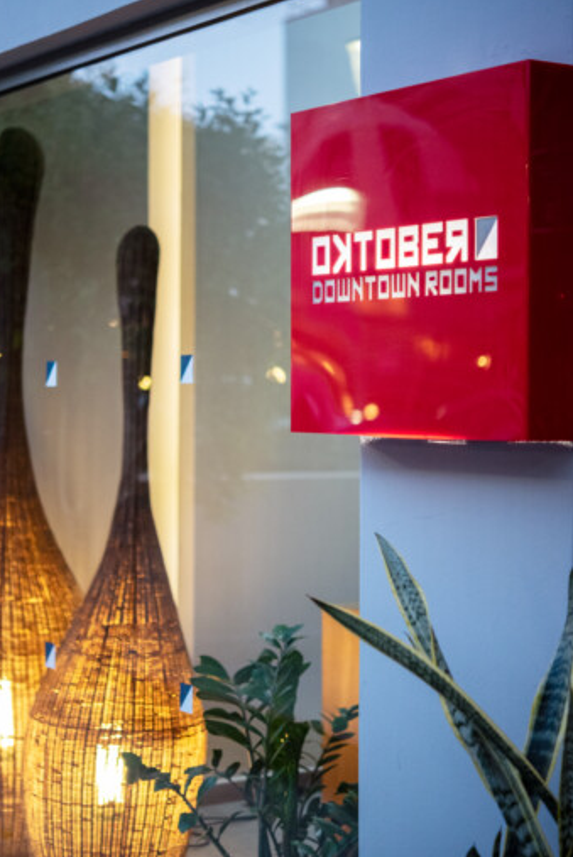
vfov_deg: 28.4
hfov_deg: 19.2
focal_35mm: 71
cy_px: 419
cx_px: 237
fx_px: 1692
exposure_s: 1/100
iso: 2000
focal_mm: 60
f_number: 2.8
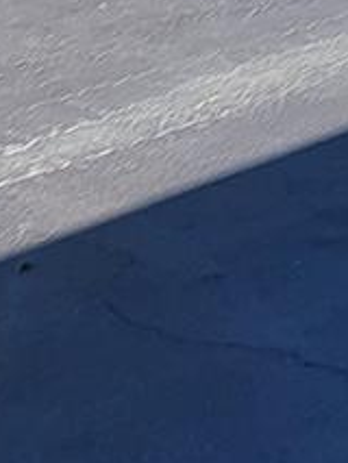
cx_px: 13
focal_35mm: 135
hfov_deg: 10.9
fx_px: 1808
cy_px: 122
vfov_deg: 14.6
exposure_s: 1/426
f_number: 1.8
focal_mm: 6.7
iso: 16
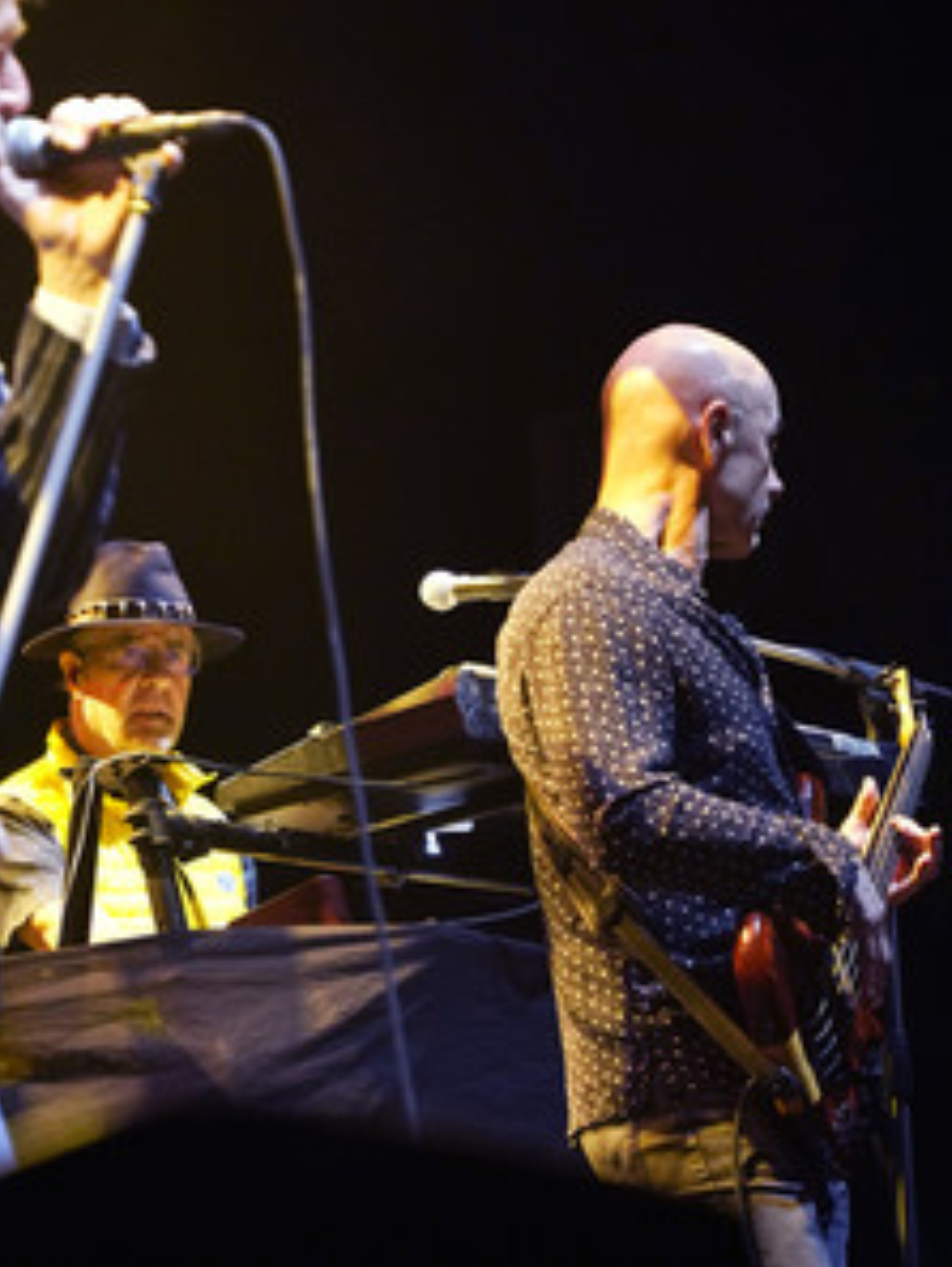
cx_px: 139
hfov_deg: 8.3
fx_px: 6522
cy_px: 636
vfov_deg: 11.1
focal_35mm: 178
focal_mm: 122
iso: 3200
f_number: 5
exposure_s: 1/200
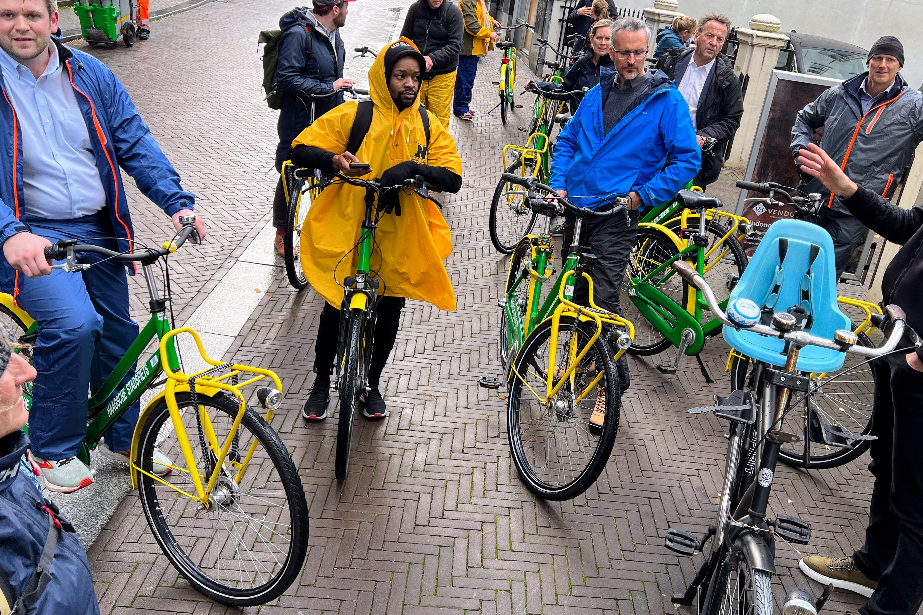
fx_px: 846
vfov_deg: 39.9
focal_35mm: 33
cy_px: 264
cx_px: 474
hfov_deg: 57.2
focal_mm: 5.7
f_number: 1.5
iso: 40
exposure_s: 1/180
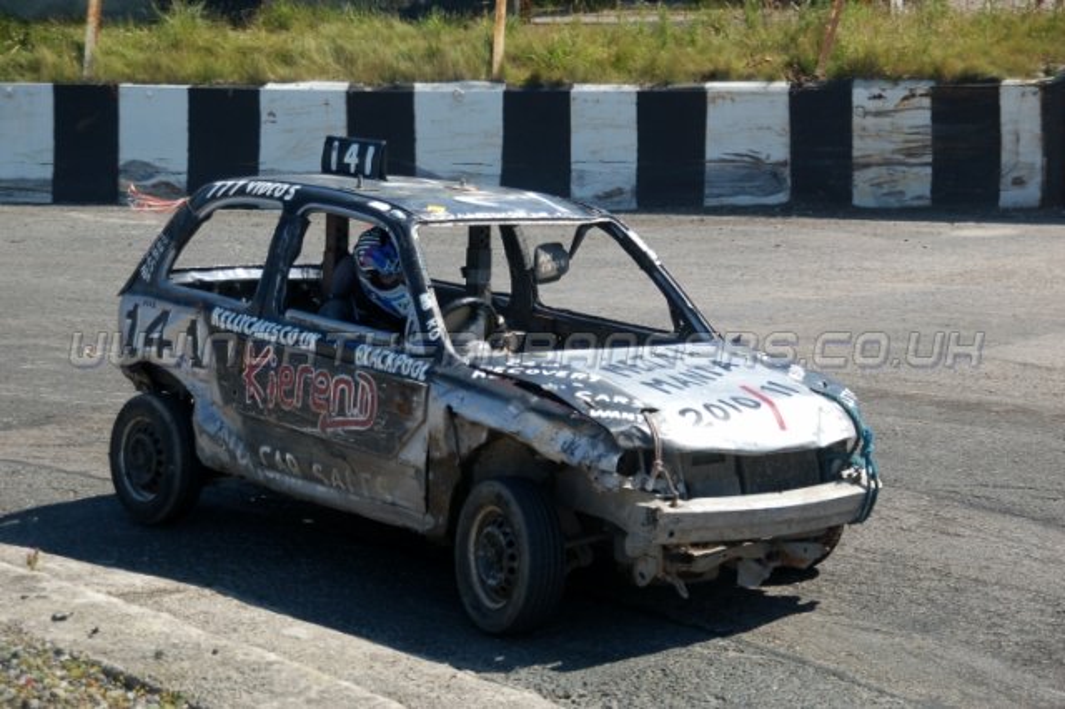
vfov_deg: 16.5
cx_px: 532
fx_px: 2439
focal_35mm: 82
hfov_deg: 24.6
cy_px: 354
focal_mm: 55
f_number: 5.3
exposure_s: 1/1000
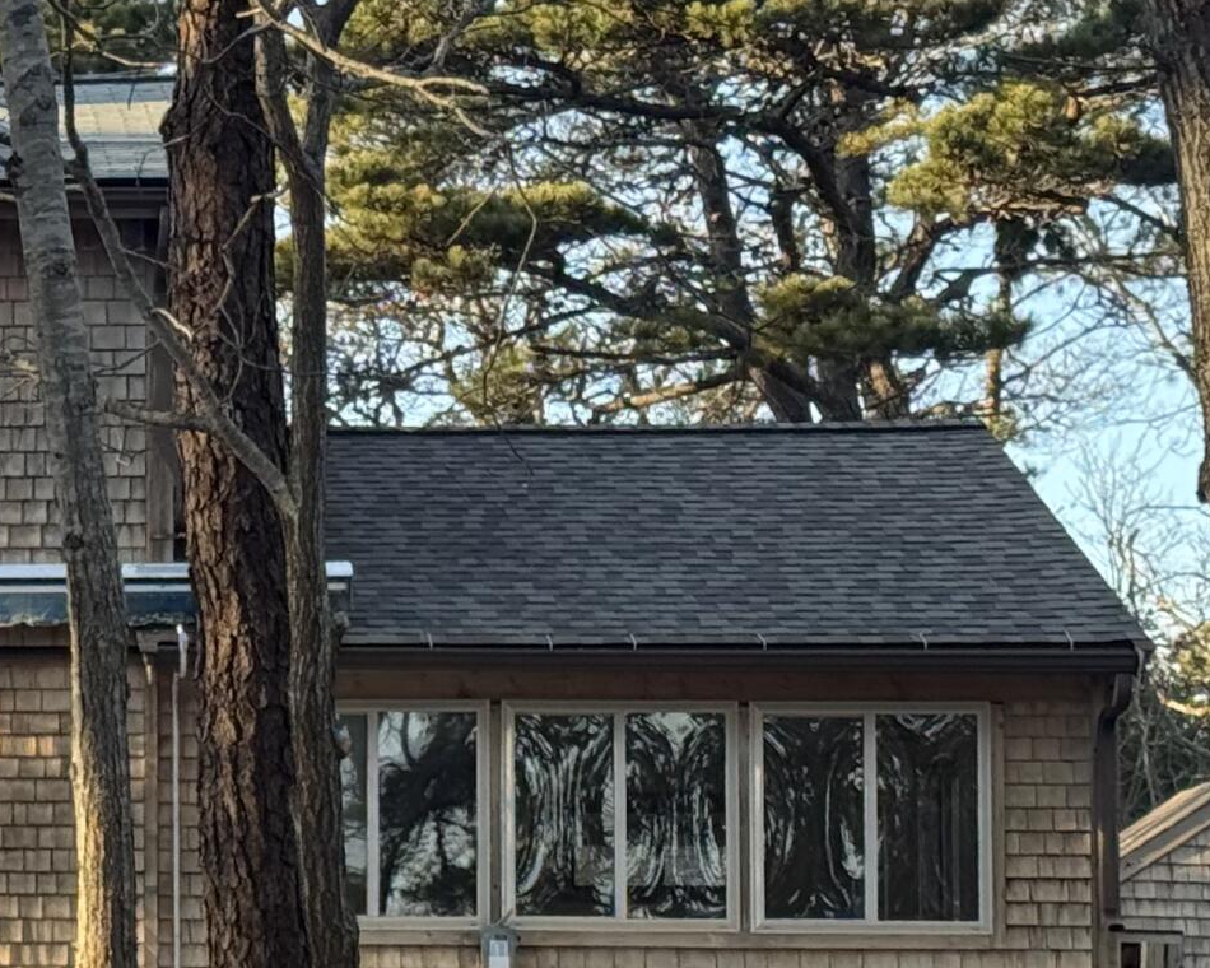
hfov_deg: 12.5
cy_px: 771
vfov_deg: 10.4
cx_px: -492
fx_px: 5300
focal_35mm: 148
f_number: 1.78
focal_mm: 6.76
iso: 100
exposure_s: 1/538
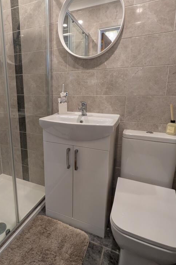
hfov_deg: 63.5
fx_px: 139
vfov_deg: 86.9
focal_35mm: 19
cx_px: 64
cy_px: 125
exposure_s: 1/23.8
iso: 237
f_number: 2.2
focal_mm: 1.95
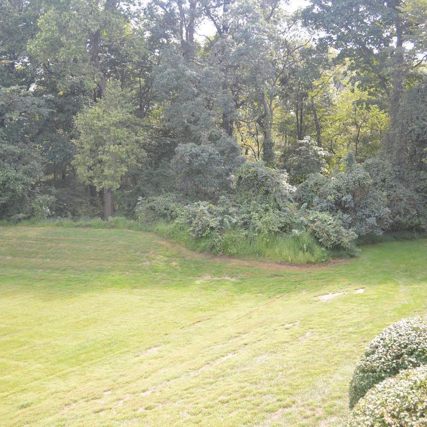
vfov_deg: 47.2
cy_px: 214
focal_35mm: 35
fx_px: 488
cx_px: 209
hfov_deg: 47.2
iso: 110
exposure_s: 1/60
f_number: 3.5
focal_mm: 18
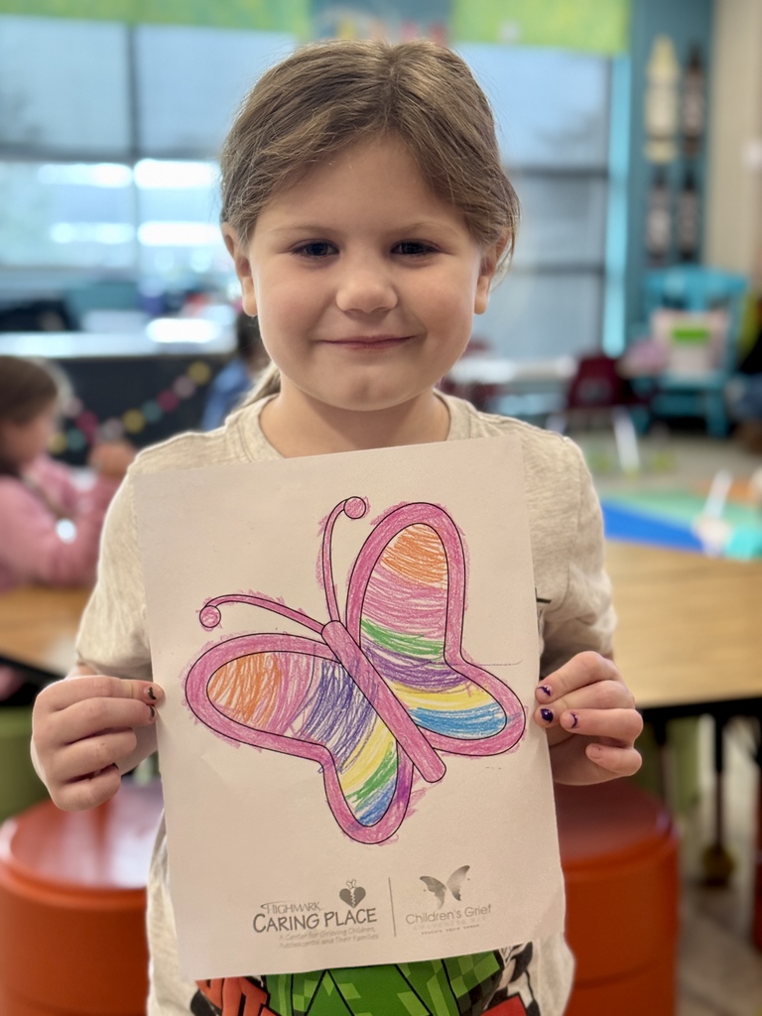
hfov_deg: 30.3
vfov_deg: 39.7
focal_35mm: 48
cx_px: 381
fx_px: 1409
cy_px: 508
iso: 200
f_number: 1.78
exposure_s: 1/60
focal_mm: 6.76
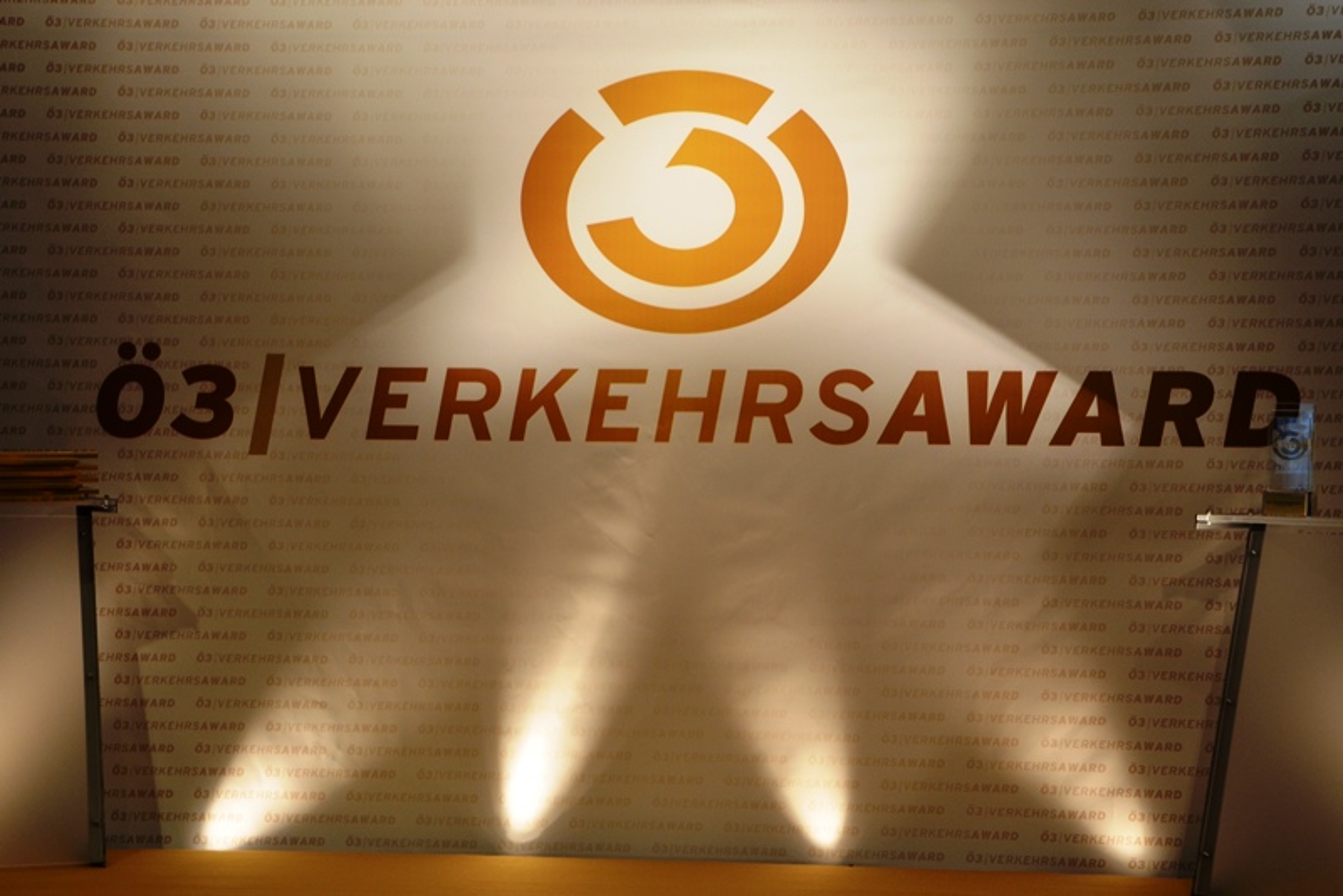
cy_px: 448
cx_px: 672
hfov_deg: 29.9
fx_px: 2519
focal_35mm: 68
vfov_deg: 20.2
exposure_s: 1/125
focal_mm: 45
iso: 400
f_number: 5.6
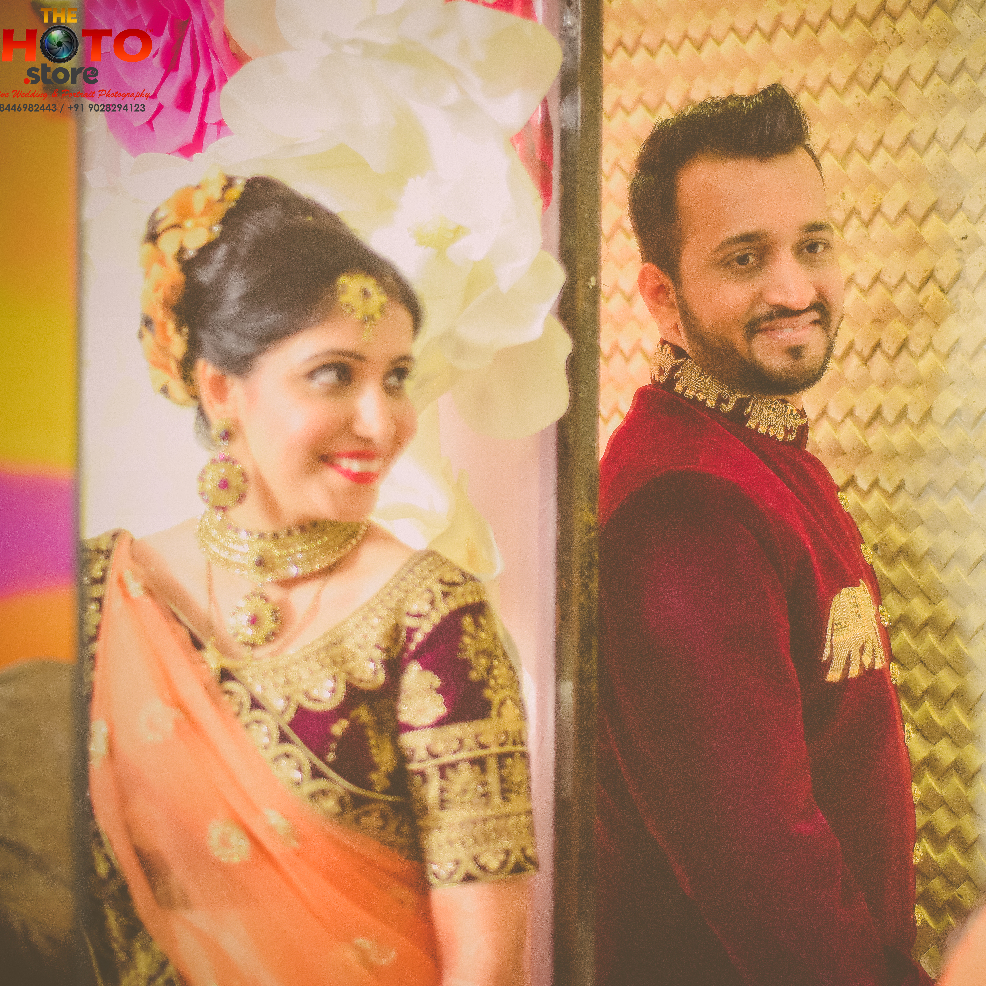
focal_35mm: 64
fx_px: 2062
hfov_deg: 26.7
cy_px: 493
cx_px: 691
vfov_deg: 26.9
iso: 1000
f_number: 1.8
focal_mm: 50
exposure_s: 1/100
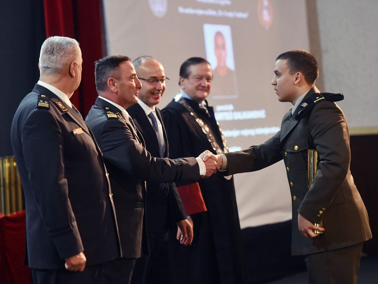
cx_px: 189
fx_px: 1485
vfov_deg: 10.9
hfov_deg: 14.5
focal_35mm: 136
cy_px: 142
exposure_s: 1/200
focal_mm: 125
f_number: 2.8
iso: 2000
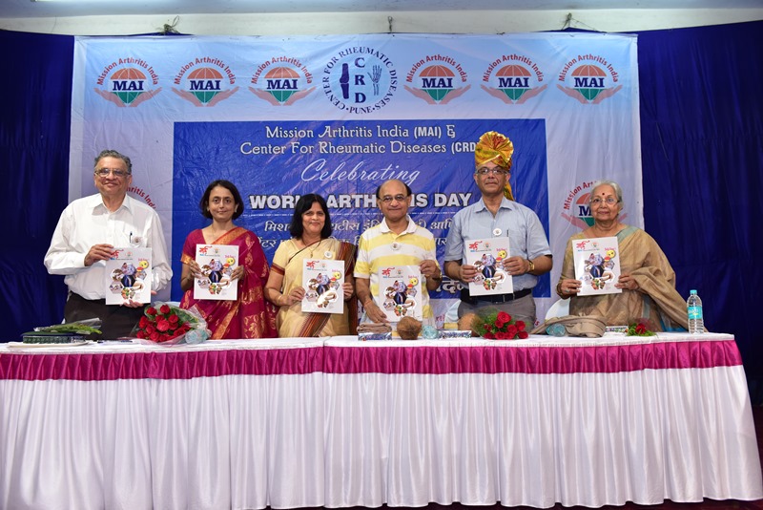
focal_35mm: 31
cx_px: 382
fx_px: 657
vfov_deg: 42.4
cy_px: 255
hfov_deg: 60.3
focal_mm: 31
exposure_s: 1/125
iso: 1000
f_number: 5
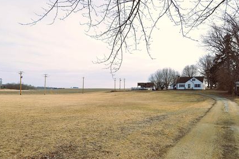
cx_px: 120
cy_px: 89
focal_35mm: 42
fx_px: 279
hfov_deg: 46.4
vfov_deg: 31.8
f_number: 9
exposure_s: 1/320
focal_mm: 24
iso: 200
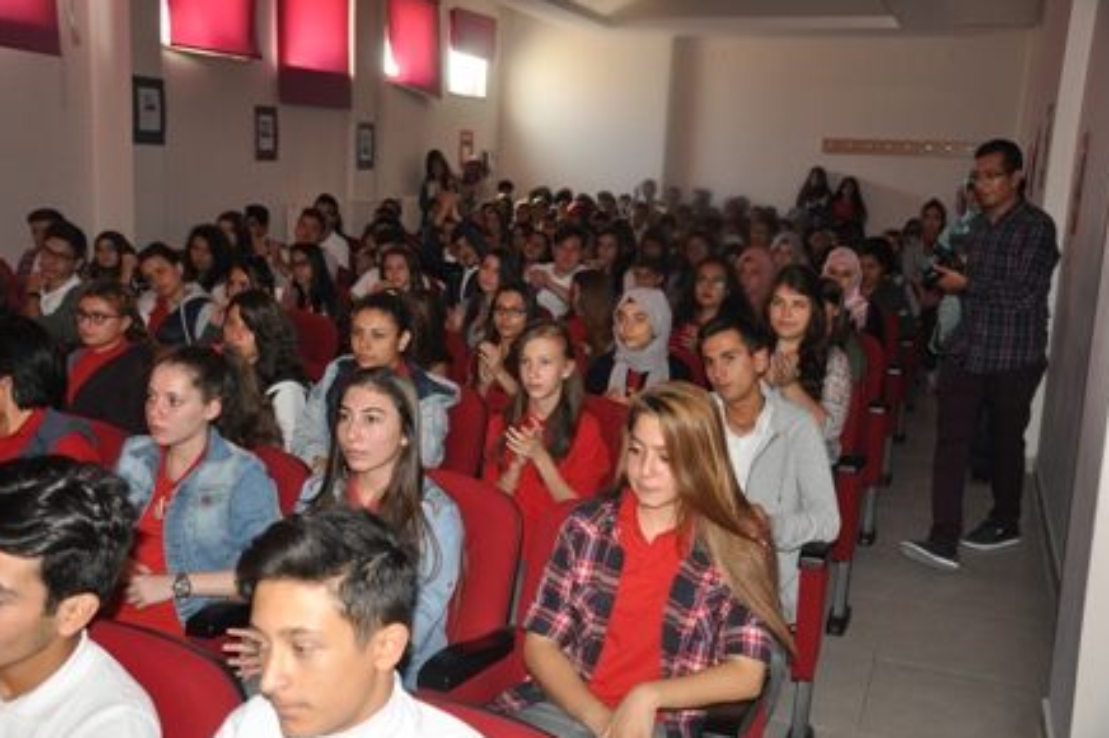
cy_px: 369
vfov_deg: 35.9
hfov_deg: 51.9
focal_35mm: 37
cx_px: 547
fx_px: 1139
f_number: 3.8
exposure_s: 1/60
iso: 800
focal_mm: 24
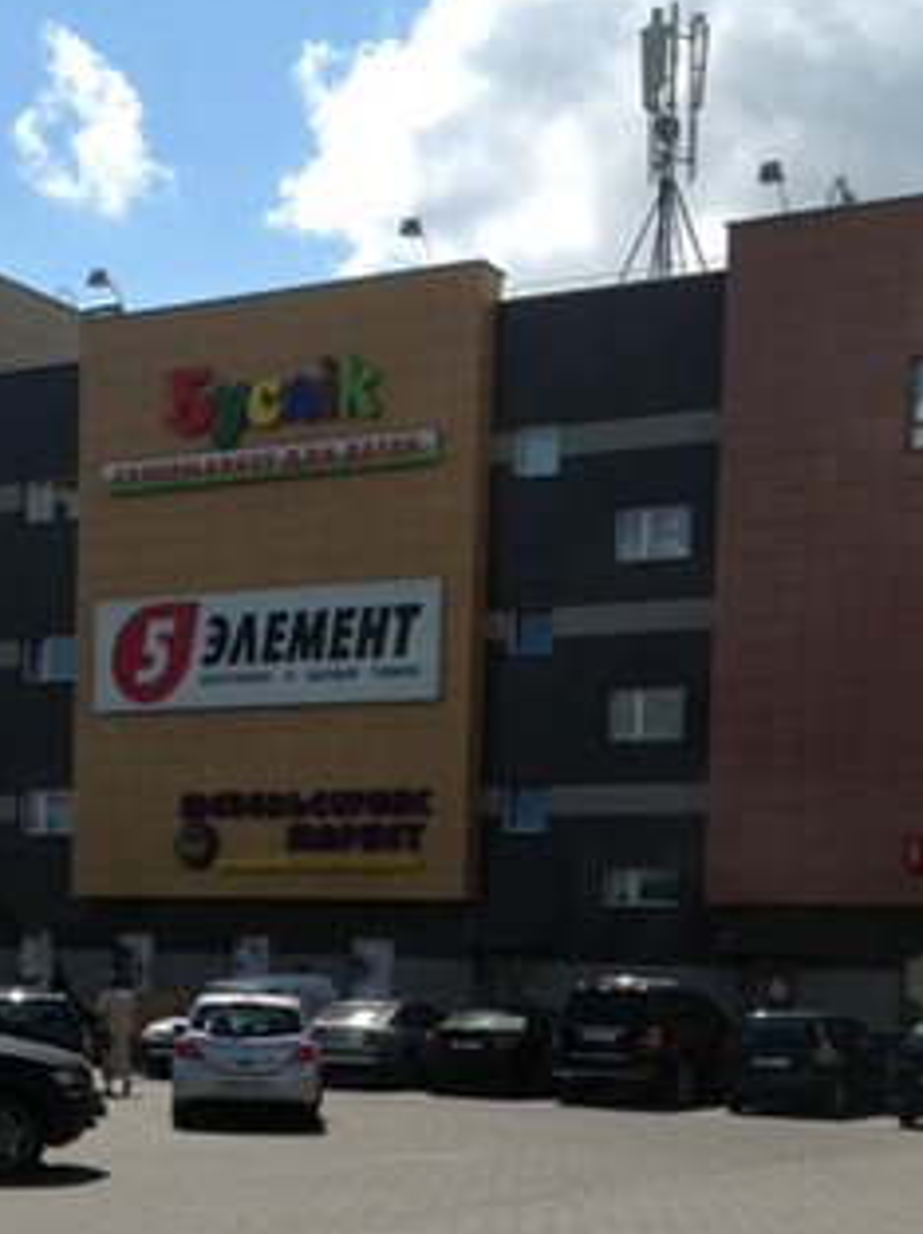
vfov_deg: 28.1
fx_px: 2387
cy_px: 1064
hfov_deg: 21.9
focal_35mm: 67
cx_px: 426
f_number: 2.4
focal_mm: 4.28
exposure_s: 1/3030
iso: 50
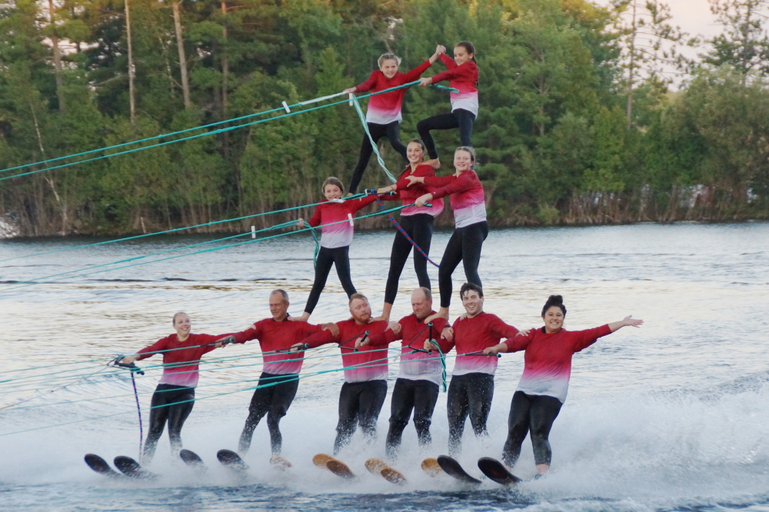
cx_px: 384
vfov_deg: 7.0
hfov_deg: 10.6
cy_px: 256
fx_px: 4164
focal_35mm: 195
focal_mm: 130
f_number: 5.6
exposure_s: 1/200
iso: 1000
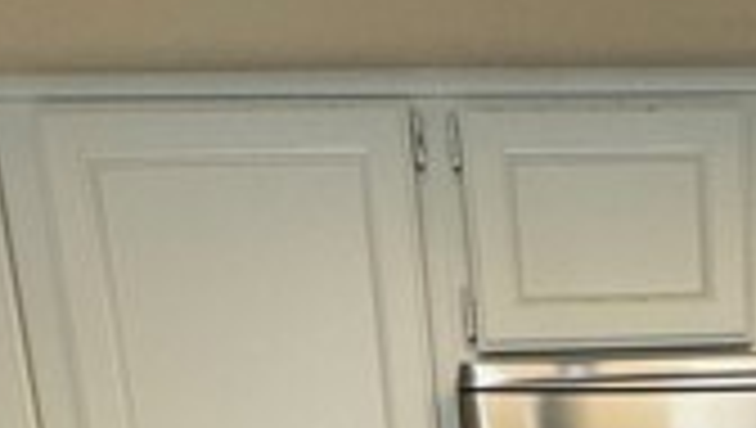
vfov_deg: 14.7
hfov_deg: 34.4
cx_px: 648
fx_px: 1164
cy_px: 982
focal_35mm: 58
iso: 160
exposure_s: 1/120
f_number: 2.2
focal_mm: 2.22
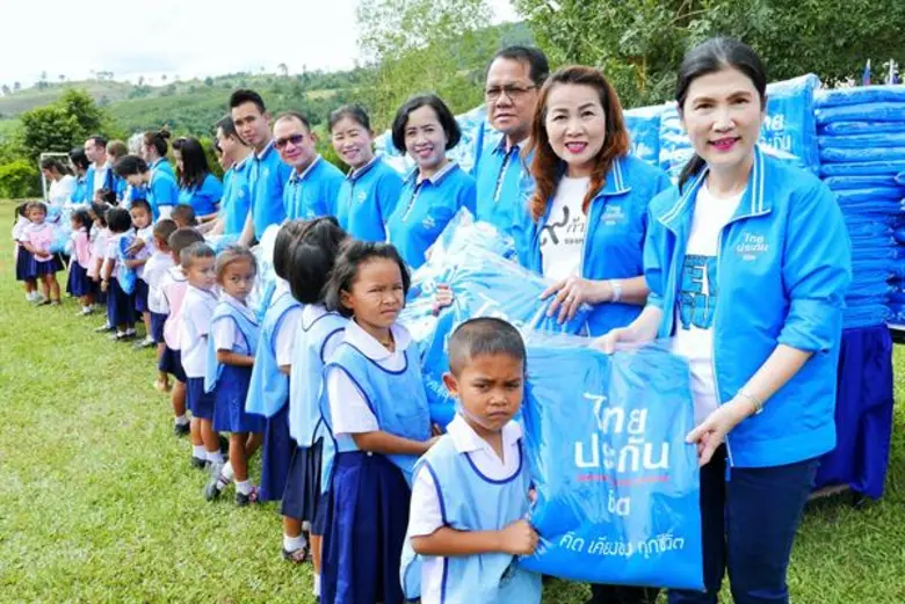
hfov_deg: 57.2
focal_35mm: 33
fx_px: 830
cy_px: 302
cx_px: 452
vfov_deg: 40.0
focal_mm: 14.9
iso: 200
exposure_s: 1/320
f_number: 5.6
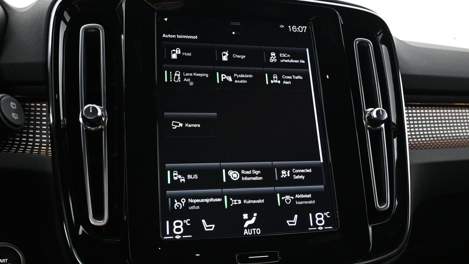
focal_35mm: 35
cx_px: 235
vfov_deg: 34.1
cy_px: 136
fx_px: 430
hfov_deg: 57.2
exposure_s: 1/20
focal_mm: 19
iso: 1600
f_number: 3.8
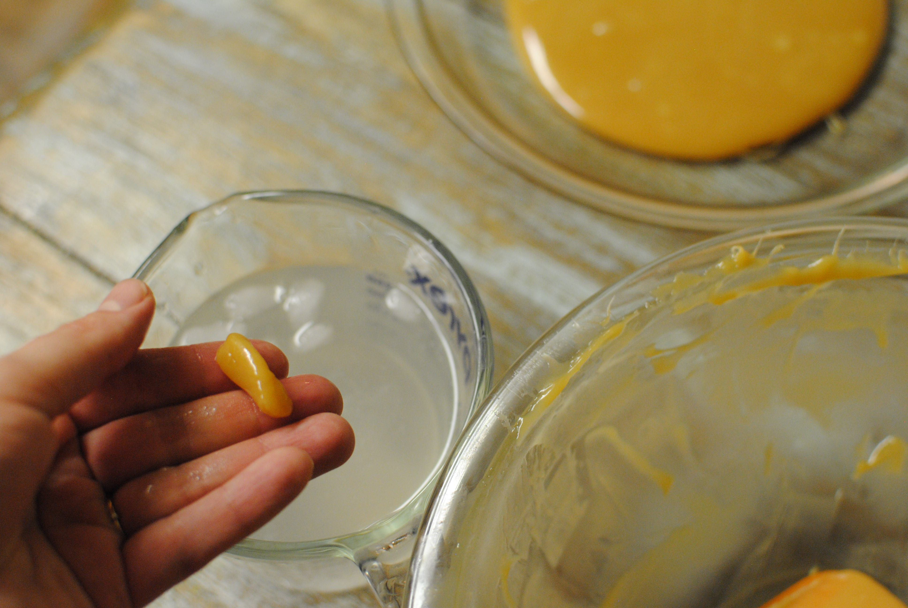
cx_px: 454
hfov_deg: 37.8
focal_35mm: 52
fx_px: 1326
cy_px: 304
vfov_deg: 25.8
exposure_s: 1/80
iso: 800
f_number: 3.2
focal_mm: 35
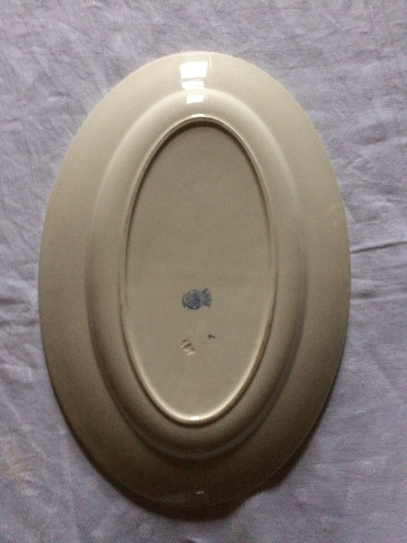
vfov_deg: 61.7
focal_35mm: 29
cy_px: 272
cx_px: 204
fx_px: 455
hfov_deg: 48.2
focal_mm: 4.15
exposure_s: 1/17
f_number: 2.2
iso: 640
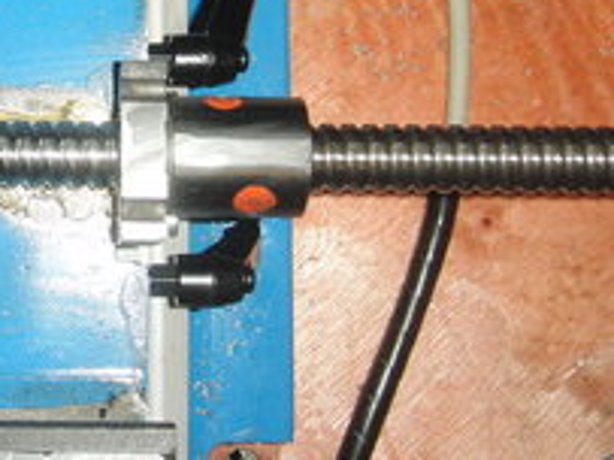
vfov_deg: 19.4
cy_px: 70
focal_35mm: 75
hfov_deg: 24.9
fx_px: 1330
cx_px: 15
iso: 250
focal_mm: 6.66
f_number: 3.9
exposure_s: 1/40
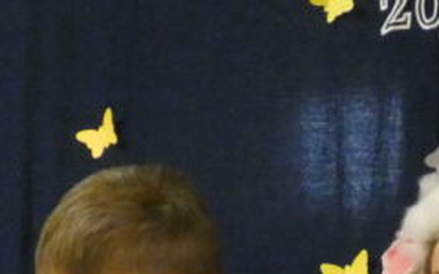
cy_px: 541
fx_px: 1950
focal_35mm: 163
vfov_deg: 7.7
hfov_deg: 12.7
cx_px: 402
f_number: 3.5
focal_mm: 6.5
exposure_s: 1/40
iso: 1600
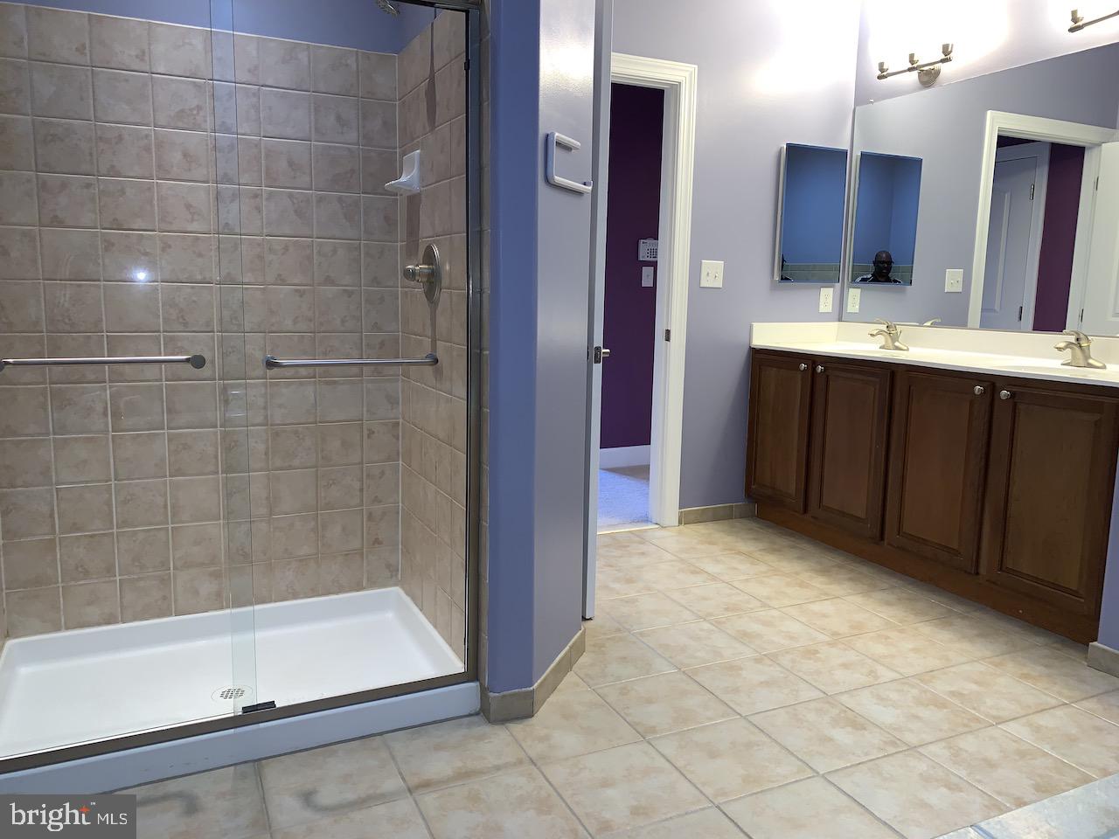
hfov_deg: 67.3
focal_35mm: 26
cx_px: 560
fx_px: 840
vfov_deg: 53.1
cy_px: 420
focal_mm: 4.25
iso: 32
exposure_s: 1/17
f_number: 1.8
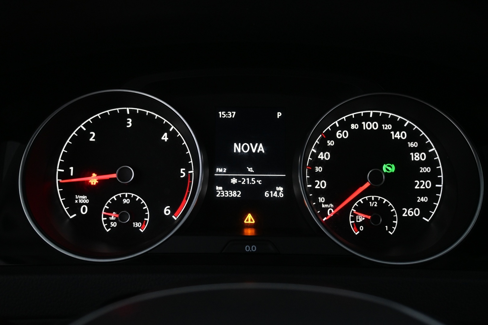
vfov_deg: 39.1
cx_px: 244
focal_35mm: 34
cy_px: 162
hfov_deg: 56.1
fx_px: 457
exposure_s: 1/40
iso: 2000
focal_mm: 22.5
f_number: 4
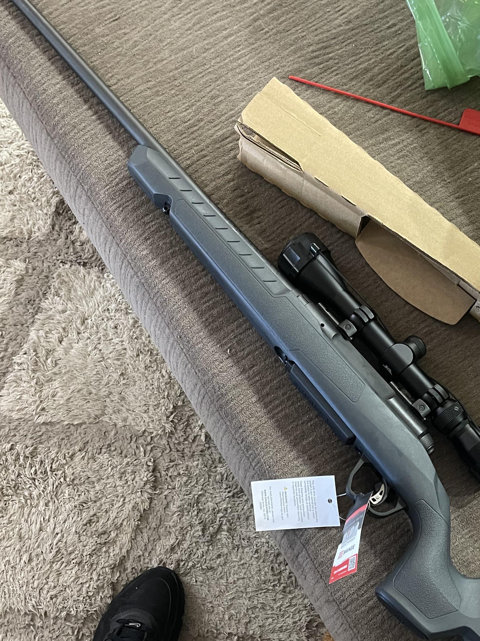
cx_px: 317
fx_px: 758
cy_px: 426
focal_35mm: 41
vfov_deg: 45.1
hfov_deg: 34.8
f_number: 1.6
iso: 500
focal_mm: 5.1
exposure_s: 1/30
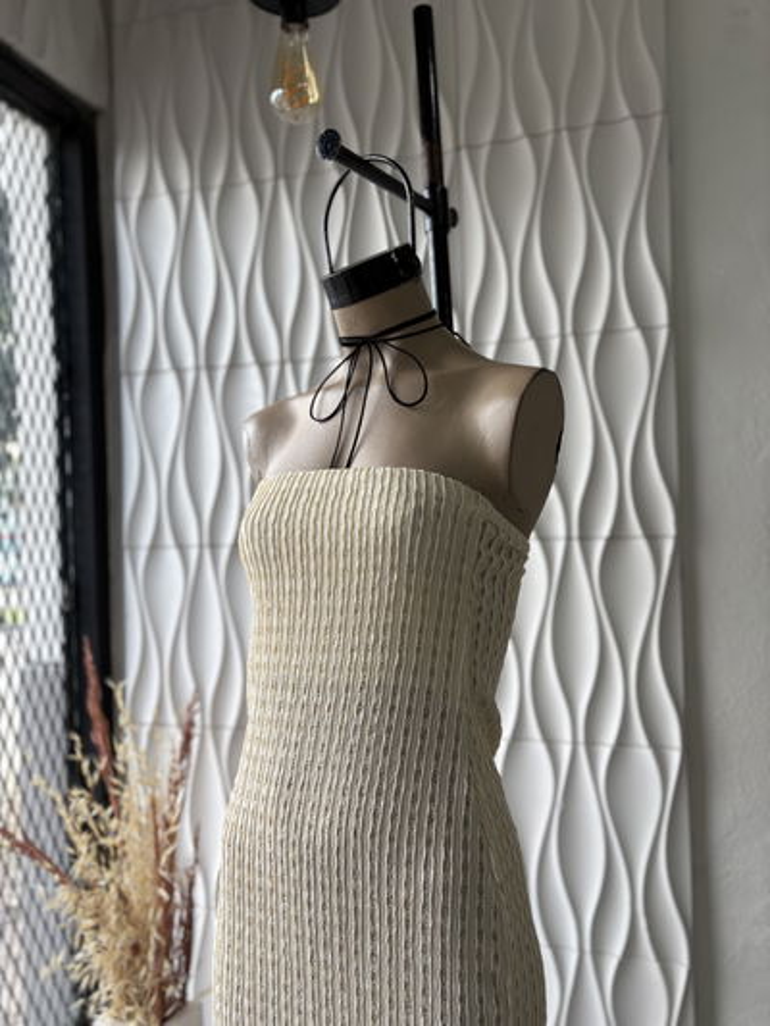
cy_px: 513
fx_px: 771
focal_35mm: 26
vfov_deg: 67.3
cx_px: 385
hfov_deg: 53.1
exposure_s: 1/100
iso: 32
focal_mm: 5.96
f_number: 1.6
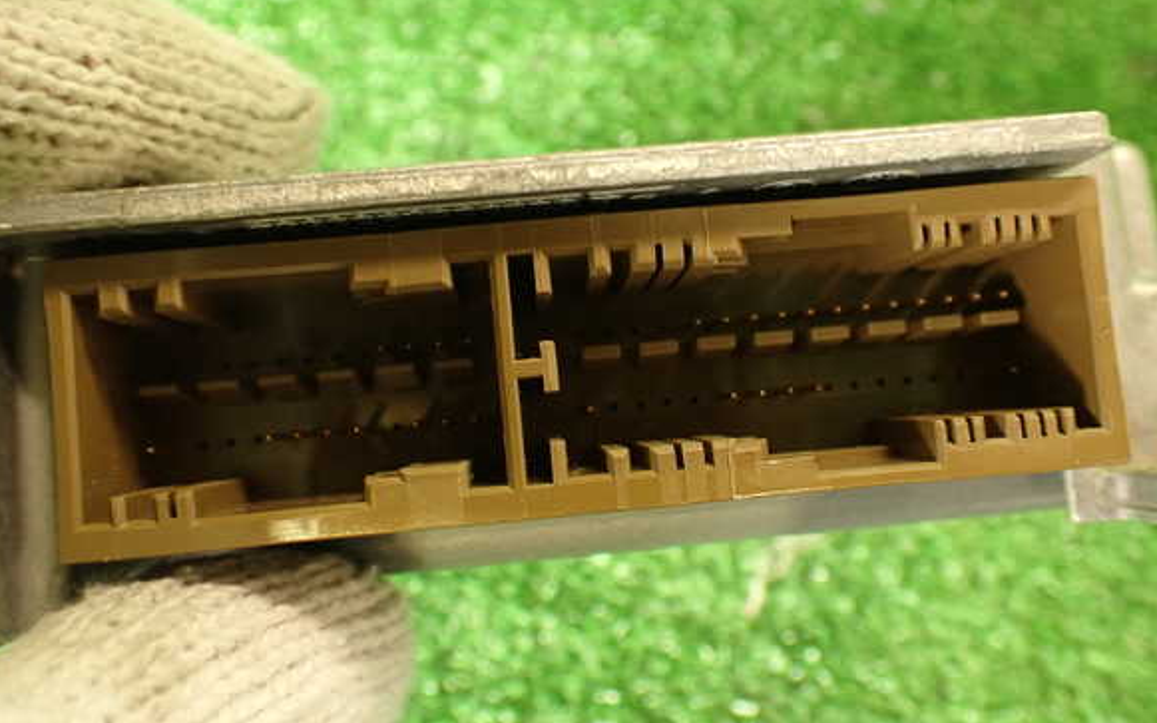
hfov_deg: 55.3
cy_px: 329
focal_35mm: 35
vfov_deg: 36.2
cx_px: 578
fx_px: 1104
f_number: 2.4
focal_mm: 5.79
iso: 320
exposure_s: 1/30
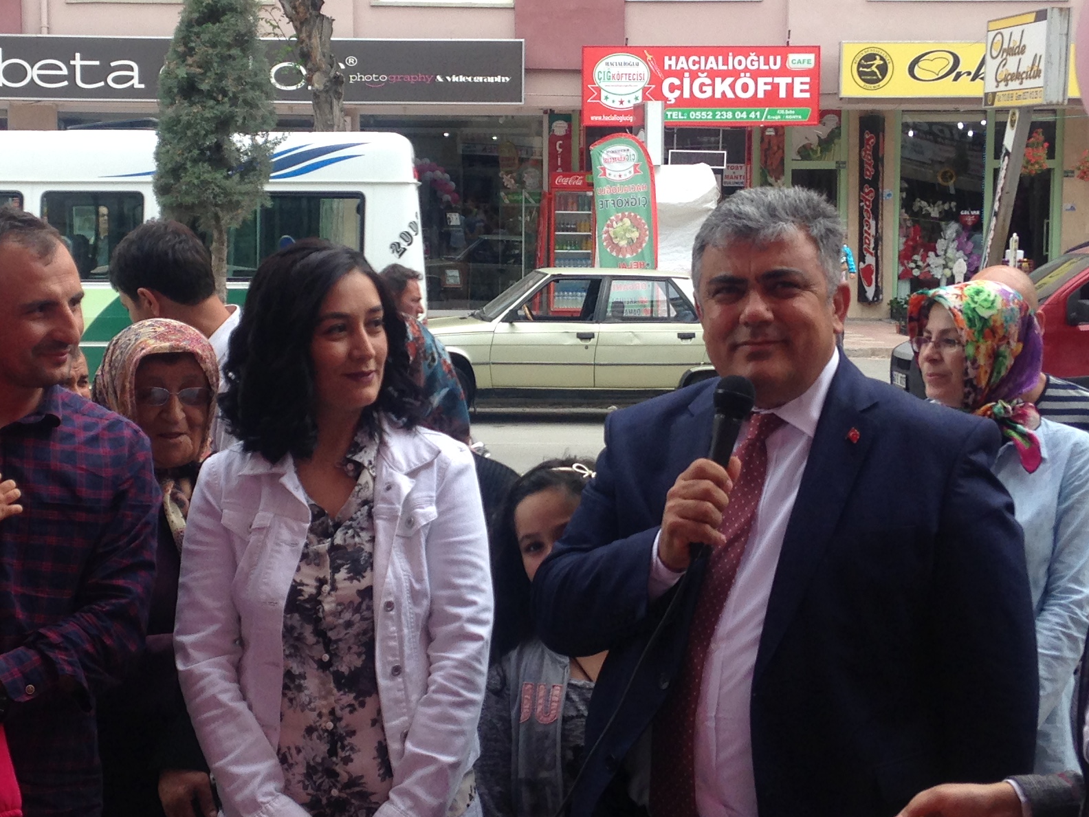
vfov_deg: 21.6
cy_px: 363
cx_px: 456
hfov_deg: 28.5
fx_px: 2139
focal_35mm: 68
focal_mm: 4.12
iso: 50
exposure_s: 1/407
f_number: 2.4
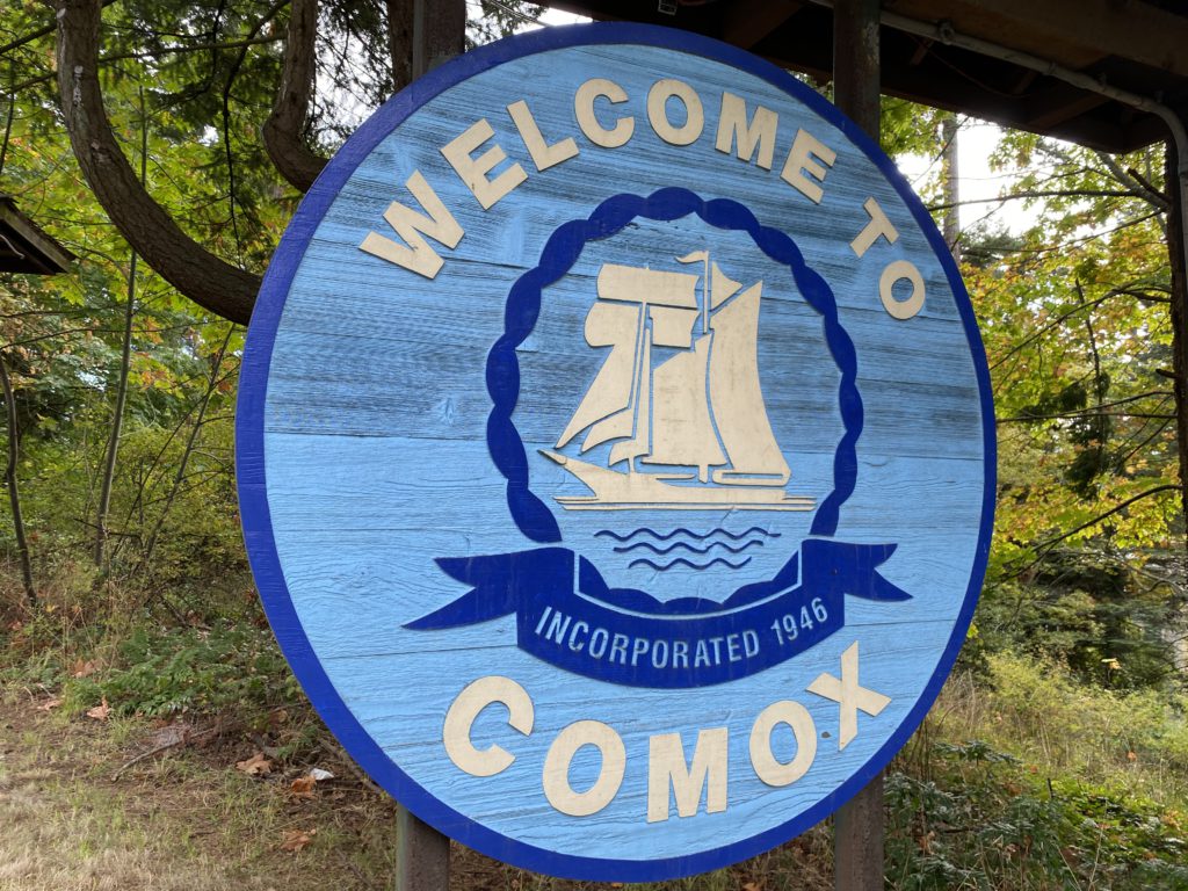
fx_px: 892
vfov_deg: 53.1
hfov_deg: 67.3
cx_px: 594
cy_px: 446
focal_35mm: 26
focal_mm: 4.25
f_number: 1.8
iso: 32
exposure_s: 1/123
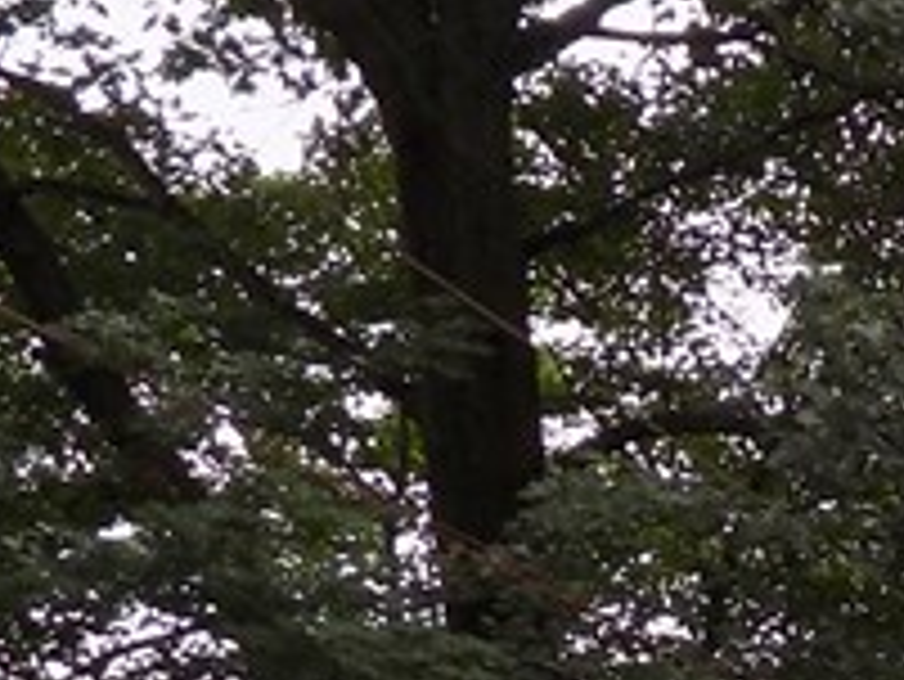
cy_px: 1495
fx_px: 4521
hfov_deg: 9.9
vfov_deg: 8.1
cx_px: 2244
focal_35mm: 173
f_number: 3.4
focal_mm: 6.1
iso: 80
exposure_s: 1/250
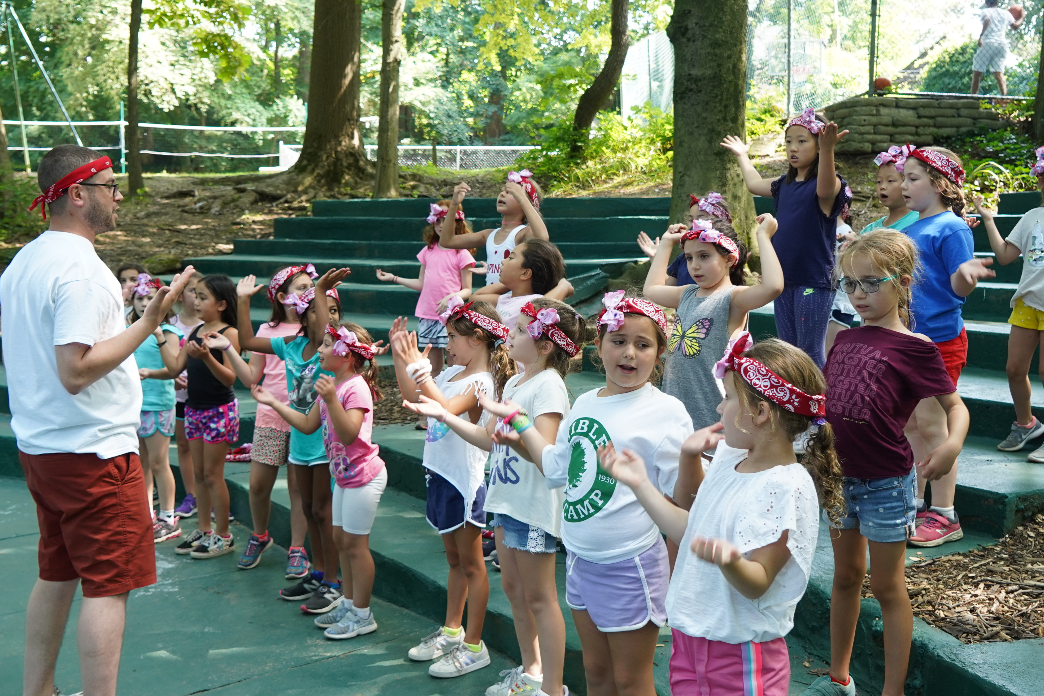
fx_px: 1131
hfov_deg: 49.6
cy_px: 348
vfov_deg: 34.2
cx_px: 522
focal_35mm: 39
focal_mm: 26
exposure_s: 1/160
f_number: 4
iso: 640
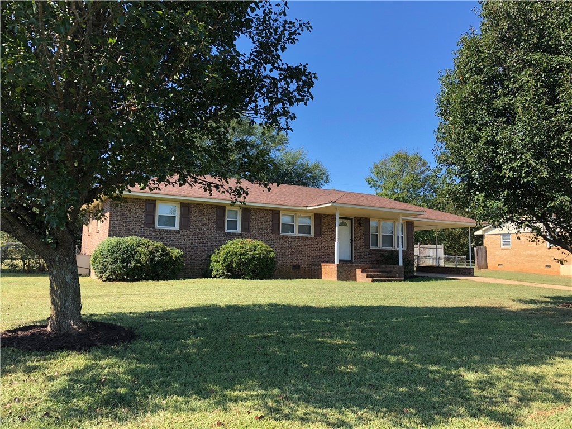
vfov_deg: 49.7
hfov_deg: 63.4
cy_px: 214
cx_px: 286
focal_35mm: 28
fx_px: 463
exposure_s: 1/684
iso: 20
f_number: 1.8
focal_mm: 4
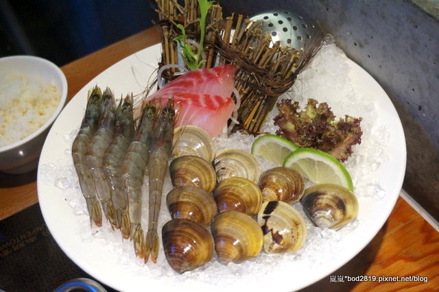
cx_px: 220
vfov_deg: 26.5
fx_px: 622
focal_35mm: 51
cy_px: 146
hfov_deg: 38.9
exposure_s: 1/100
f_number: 5
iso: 3200
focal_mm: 34
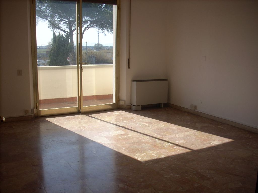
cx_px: 129
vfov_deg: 38.7
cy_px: 96
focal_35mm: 37
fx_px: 276
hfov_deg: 50.1
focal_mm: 6.2
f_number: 5.6
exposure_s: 1/177
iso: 64
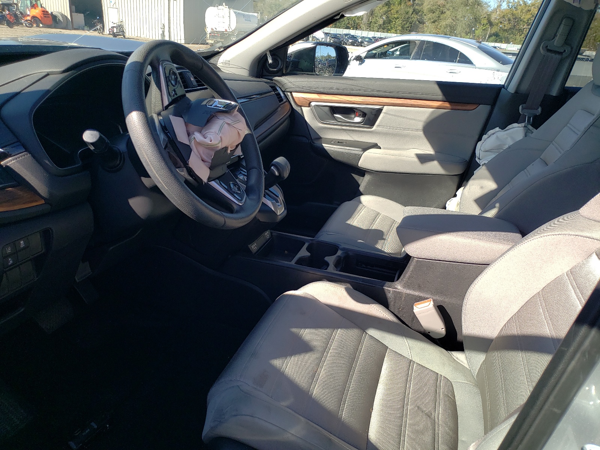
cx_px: 300
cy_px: 225
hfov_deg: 67.3
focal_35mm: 26
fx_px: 451
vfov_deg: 53.1
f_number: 1.5
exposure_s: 1/1000
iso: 50
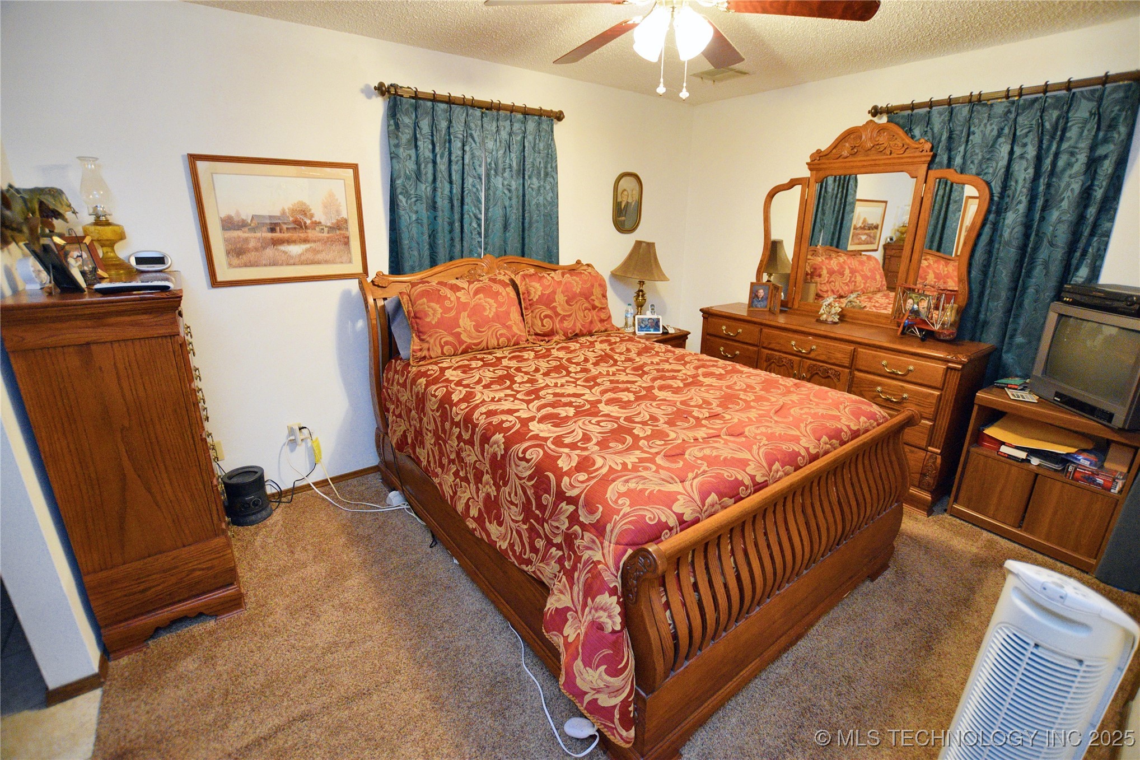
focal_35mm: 15
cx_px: 570
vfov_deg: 77.3
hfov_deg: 100.4
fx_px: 475
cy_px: 380
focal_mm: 10
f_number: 3.5
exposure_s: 1/60
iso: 2200
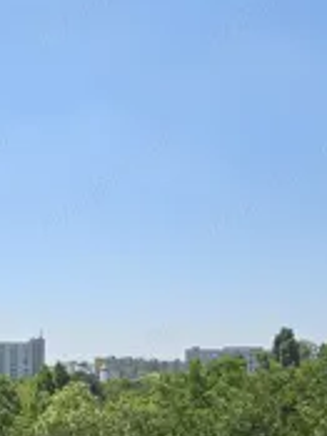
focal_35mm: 55
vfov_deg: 32.7
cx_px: 25
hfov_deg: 25.6
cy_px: 414
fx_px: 694
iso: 50
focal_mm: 5
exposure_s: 1/5564
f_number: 1.8
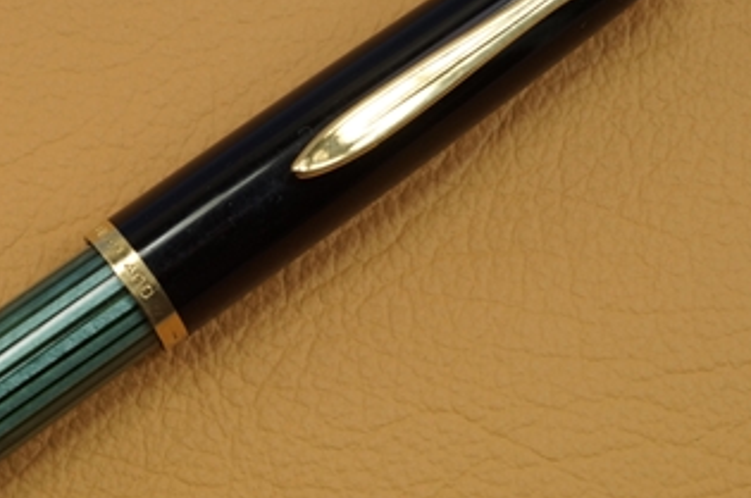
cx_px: 110
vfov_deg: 9.6
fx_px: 2979
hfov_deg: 14.3
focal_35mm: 143
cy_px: 313
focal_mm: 50
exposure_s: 1/160
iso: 400
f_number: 8
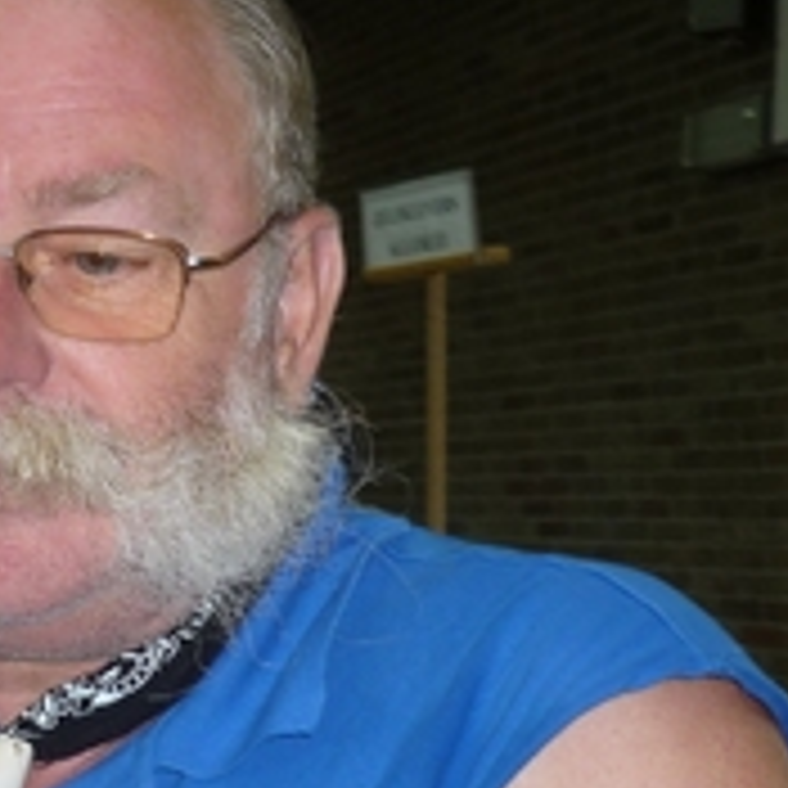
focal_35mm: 100
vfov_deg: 17.4
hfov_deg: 17.0
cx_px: 14
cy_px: 459
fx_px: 2575
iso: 100
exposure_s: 1/30
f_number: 2.8
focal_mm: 5.5
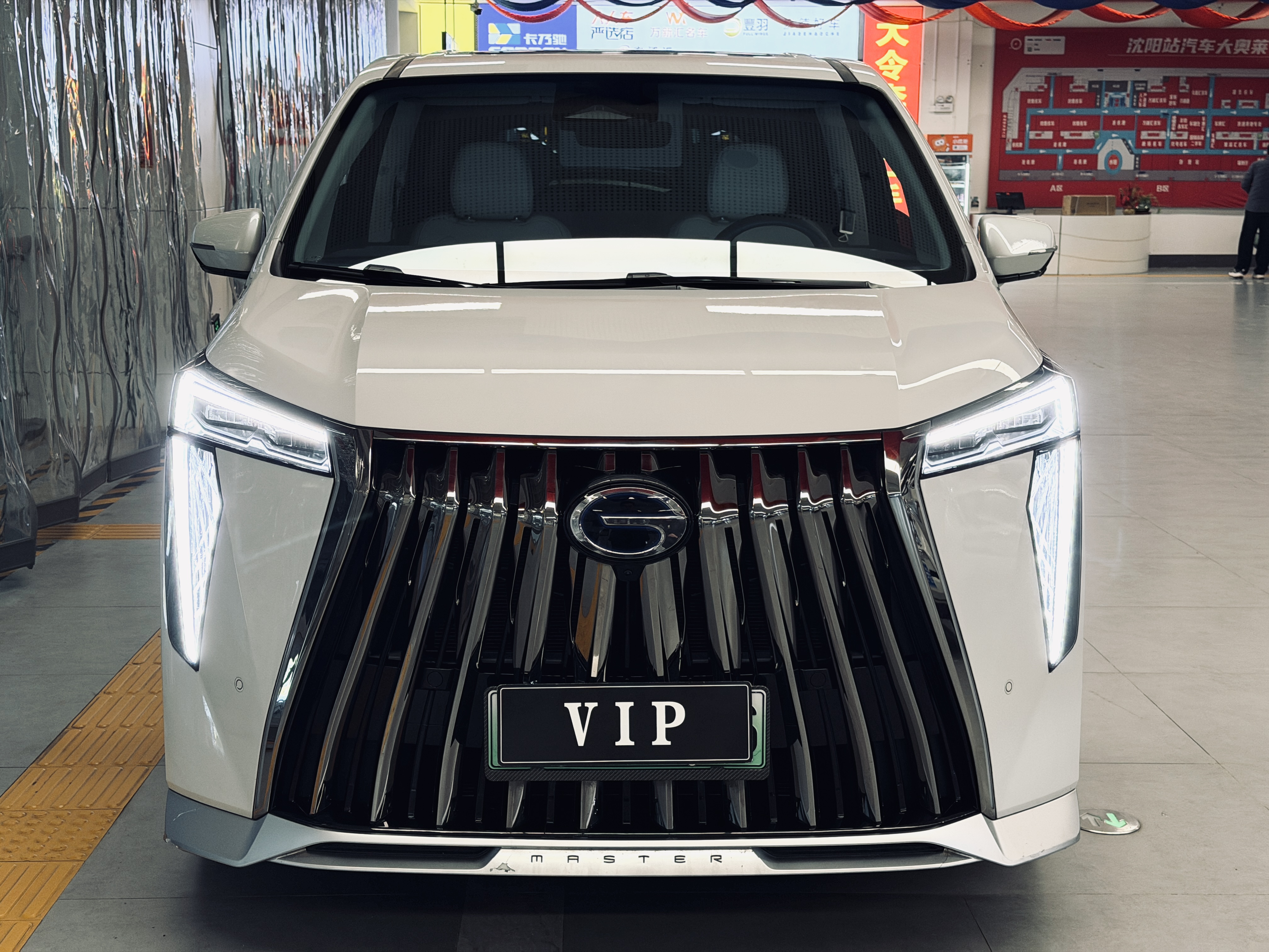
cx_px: 634
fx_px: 1760
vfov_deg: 30.3
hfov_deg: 39.7
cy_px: 476
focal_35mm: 48
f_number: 1.78
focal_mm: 6.76
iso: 160
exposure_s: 1/100
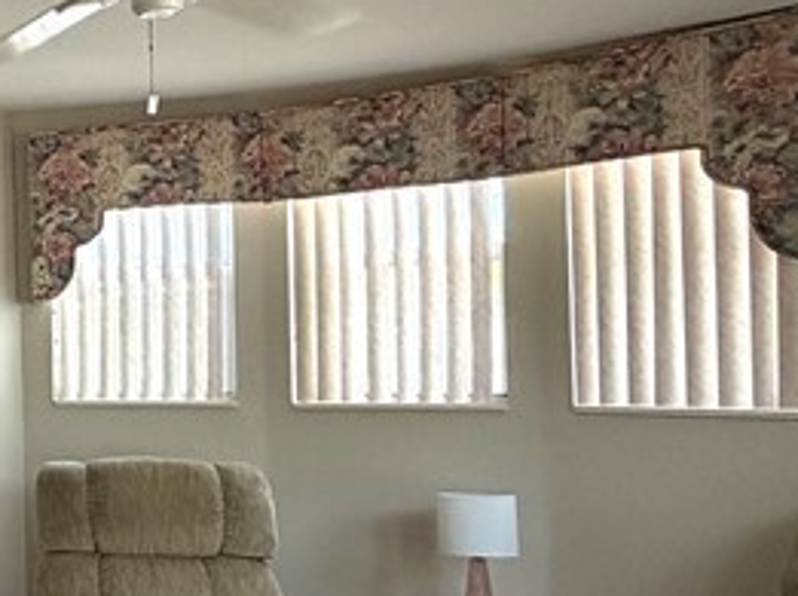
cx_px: -428
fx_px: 1266
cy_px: 348
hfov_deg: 25.4
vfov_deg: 26.5
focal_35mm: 55
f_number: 2.2
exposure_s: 1/120
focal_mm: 2.22
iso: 160
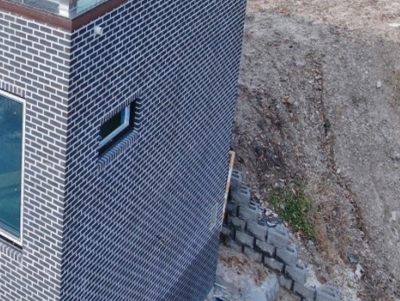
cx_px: -35
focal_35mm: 58
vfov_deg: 25.1
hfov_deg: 30.0
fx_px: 671
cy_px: 97
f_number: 2.8
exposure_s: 1/400
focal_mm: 4.39
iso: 100
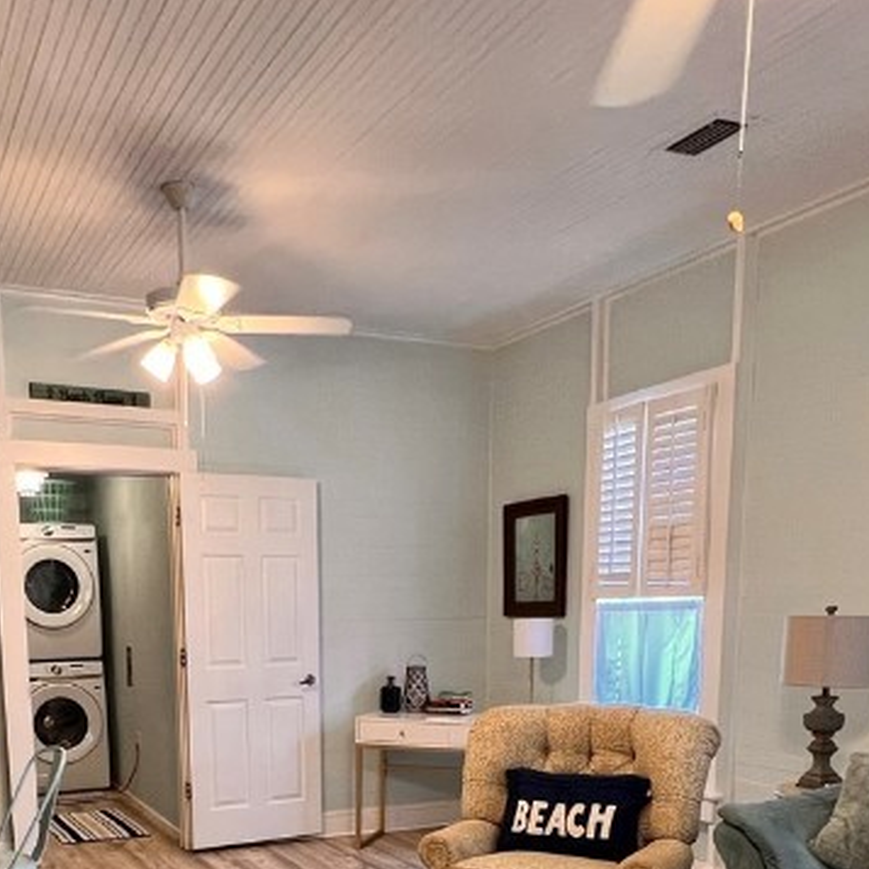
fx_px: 937
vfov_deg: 45.4
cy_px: 772
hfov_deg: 49.2
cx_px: 316
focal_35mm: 33
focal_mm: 1.57
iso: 160
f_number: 1.8
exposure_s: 1/60
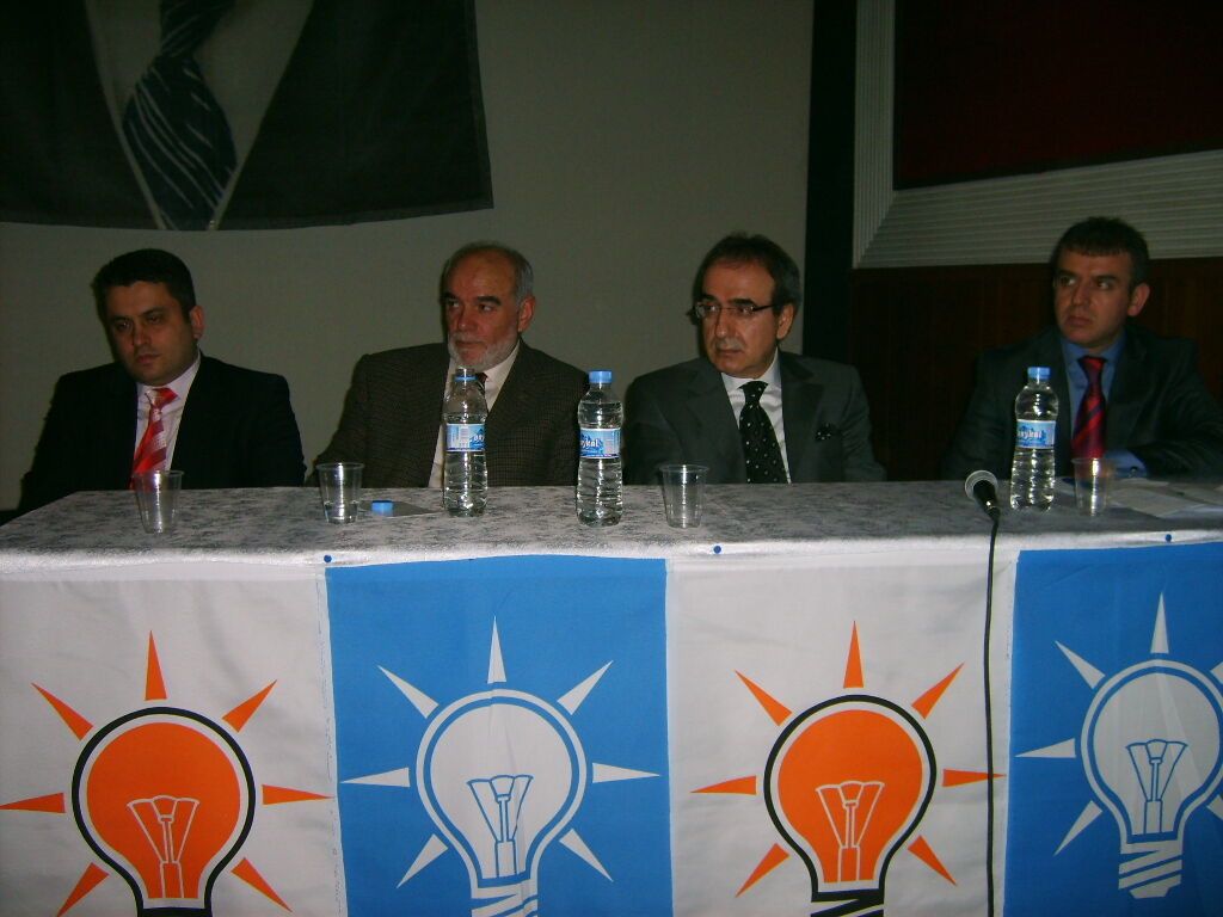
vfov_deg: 40.7
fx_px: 1237
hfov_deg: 52.6
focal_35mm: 35
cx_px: 612
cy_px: 458
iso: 100
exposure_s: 1/30
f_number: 2.8
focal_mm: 5.8
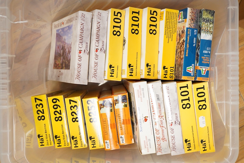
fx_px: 305
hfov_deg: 43.6
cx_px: 122
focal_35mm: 45
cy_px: 82
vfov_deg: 29.9
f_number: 3.5
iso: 1250
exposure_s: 1/125
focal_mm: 30
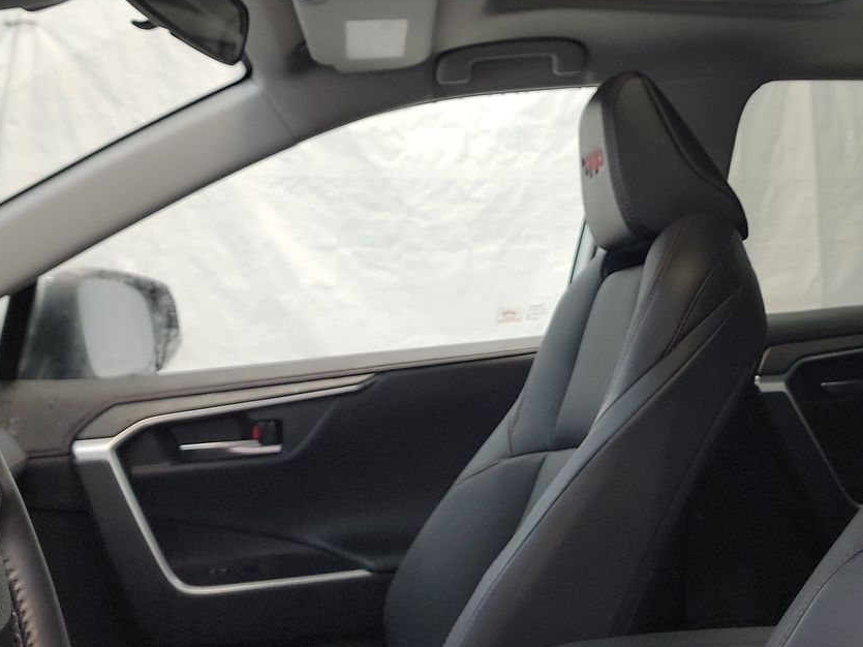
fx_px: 1147
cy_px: 95
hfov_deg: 40.3
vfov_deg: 30.4
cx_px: 622
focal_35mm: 46
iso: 301
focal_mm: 6.7
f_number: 1.8
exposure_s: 1/59
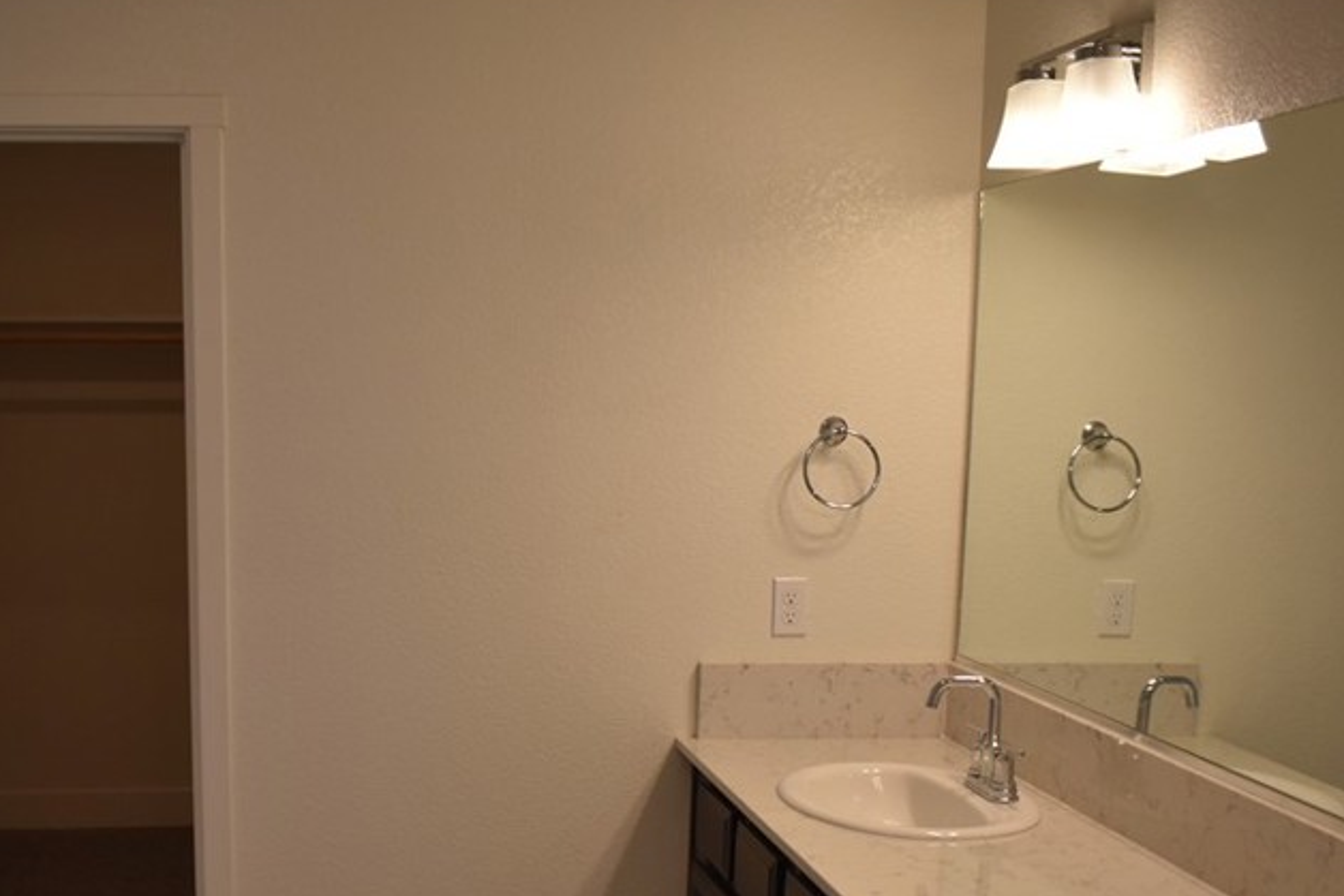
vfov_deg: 29.9
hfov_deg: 43.9
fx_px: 1643
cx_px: 456
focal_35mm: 44
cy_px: 705
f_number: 3.5
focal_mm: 18
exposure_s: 1/250
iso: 500
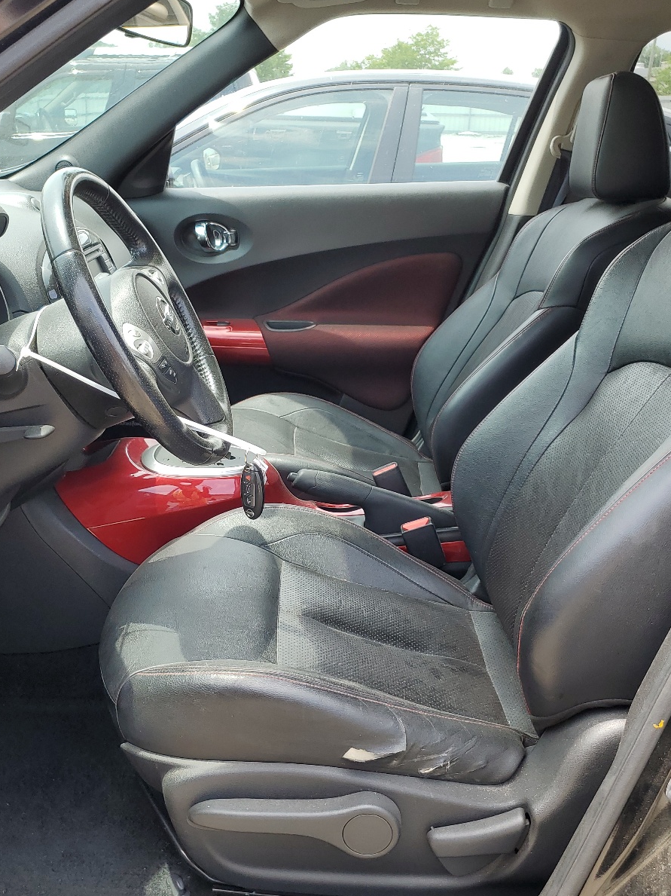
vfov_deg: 52.6
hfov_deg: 40.6
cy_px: 447
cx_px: 290
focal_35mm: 35
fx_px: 905
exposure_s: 1/556
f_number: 1.5
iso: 50
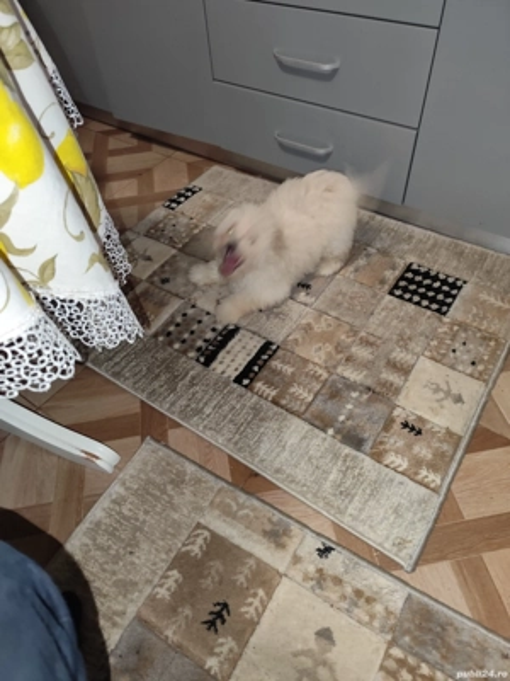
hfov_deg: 58.9
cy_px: 340
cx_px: 255
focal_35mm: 23
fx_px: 452
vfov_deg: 73.9
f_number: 1.65
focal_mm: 6.14
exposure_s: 1/33.3
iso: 800
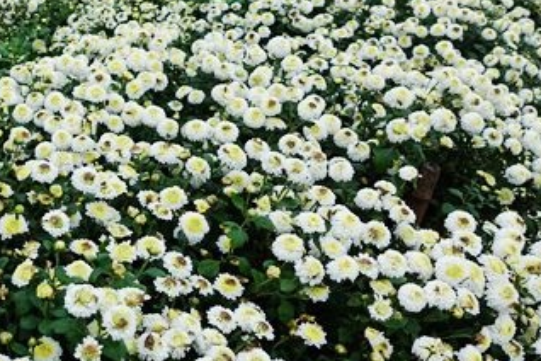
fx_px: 736
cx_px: 17
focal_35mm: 49
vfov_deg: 27.5
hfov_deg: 36.8
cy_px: 186
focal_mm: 8.8
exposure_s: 1/160
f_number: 4
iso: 125
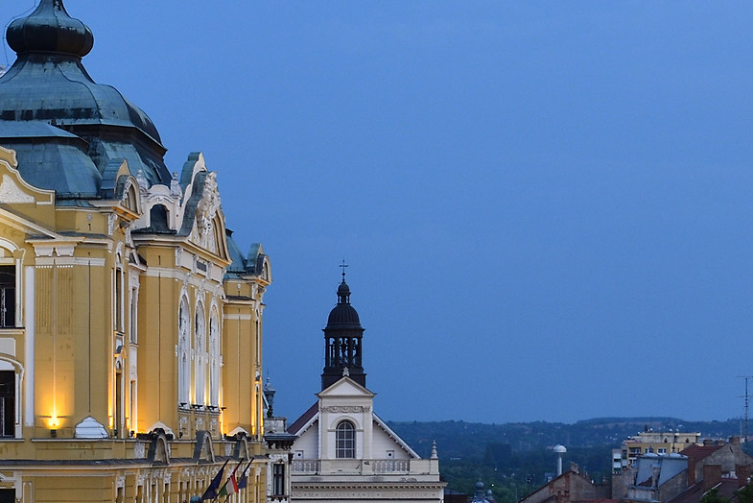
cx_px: 38
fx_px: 2302
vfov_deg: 12.5
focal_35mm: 110
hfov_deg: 18.2
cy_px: 204
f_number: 7.1
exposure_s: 1/8
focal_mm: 24
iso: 100
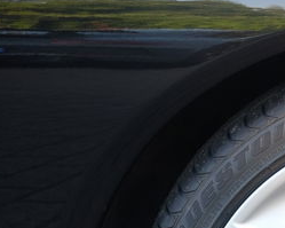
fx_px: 1442
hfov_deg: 10.9
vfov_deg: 8.9
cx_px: 423
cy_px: 282
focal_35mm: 171
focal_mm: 39
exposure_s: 1/90
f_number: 3.6
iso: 200
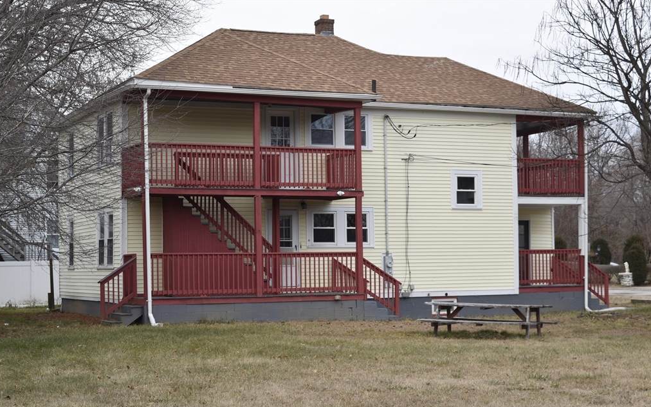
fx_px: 1153
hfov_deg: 31.5
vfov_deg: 20.0
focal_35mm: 65
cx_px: 324
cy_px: 218
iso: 100
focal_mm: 42
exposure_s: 1/160
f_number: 6.3
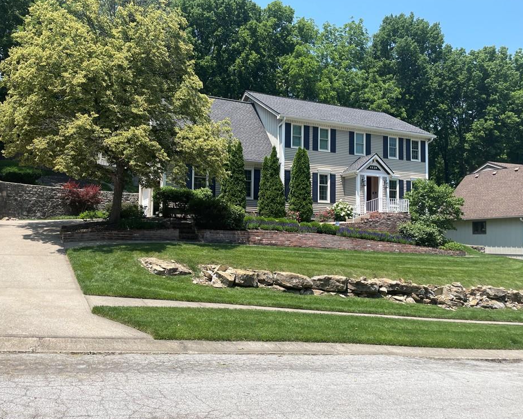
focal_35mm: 28
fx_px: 433
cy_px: 210
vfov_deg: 51.5
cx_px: 249
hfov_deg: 62.2
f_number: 1.6
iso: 32
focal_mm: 4.2
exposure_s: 1/2353
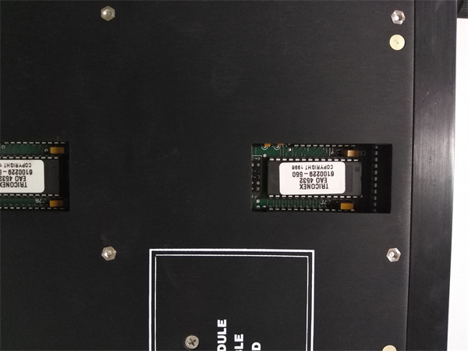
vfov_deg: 53.1
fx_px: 352
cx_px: 234
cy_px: 176
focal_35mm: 26
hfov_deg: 67.3
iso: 414
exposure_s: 1/25
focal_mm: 3.63
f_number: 1.8
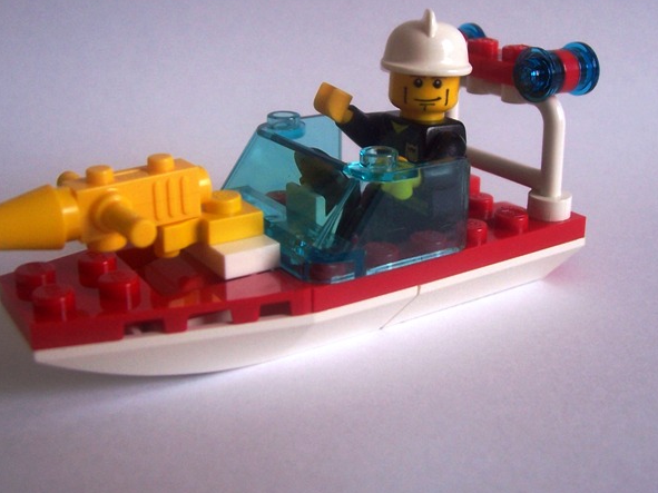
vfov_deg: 31.3
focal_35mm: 46
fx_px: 874
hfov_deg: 41.2
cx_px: 332
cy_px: 164
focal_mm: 5.6
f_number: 2.7
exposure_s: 1/45
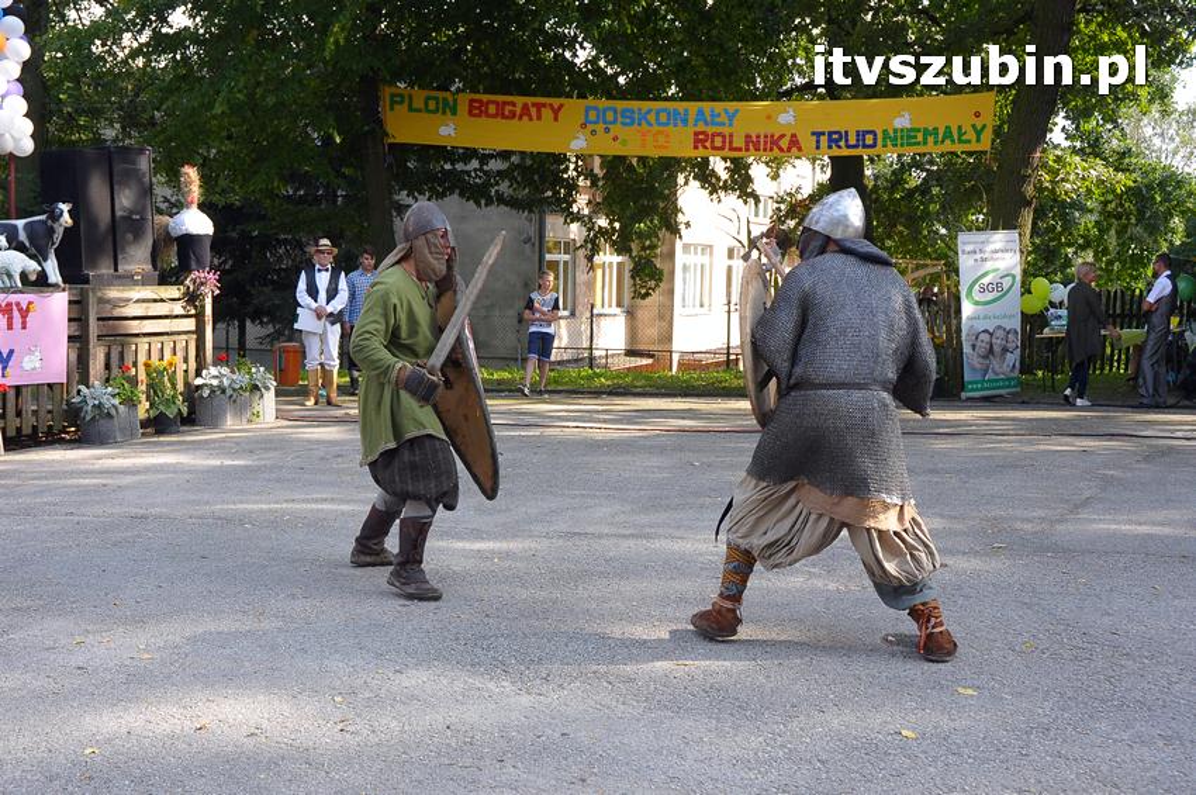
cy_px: 398
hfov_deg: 42.4
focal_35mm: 46
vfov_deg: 28.9
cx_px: 598
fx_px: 1543
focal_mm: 31
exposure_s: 1/250
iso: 640
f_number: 8
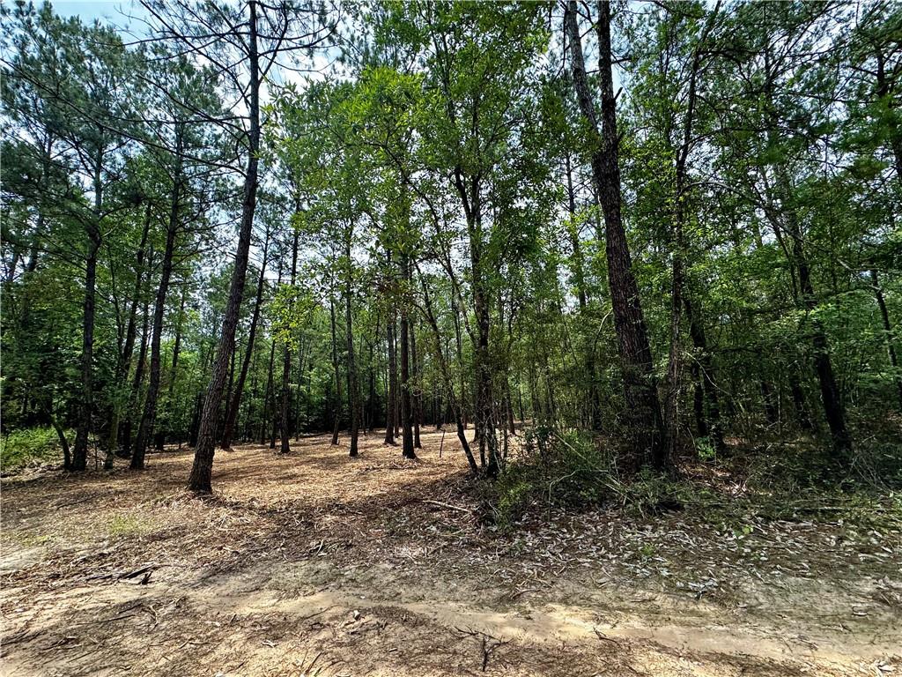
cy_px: 338
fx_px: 365
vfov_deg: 85.7
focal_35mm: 14
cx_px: 451
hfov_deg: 102.1
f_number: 2.2
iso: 40
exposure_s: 1/443
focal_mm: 2.22
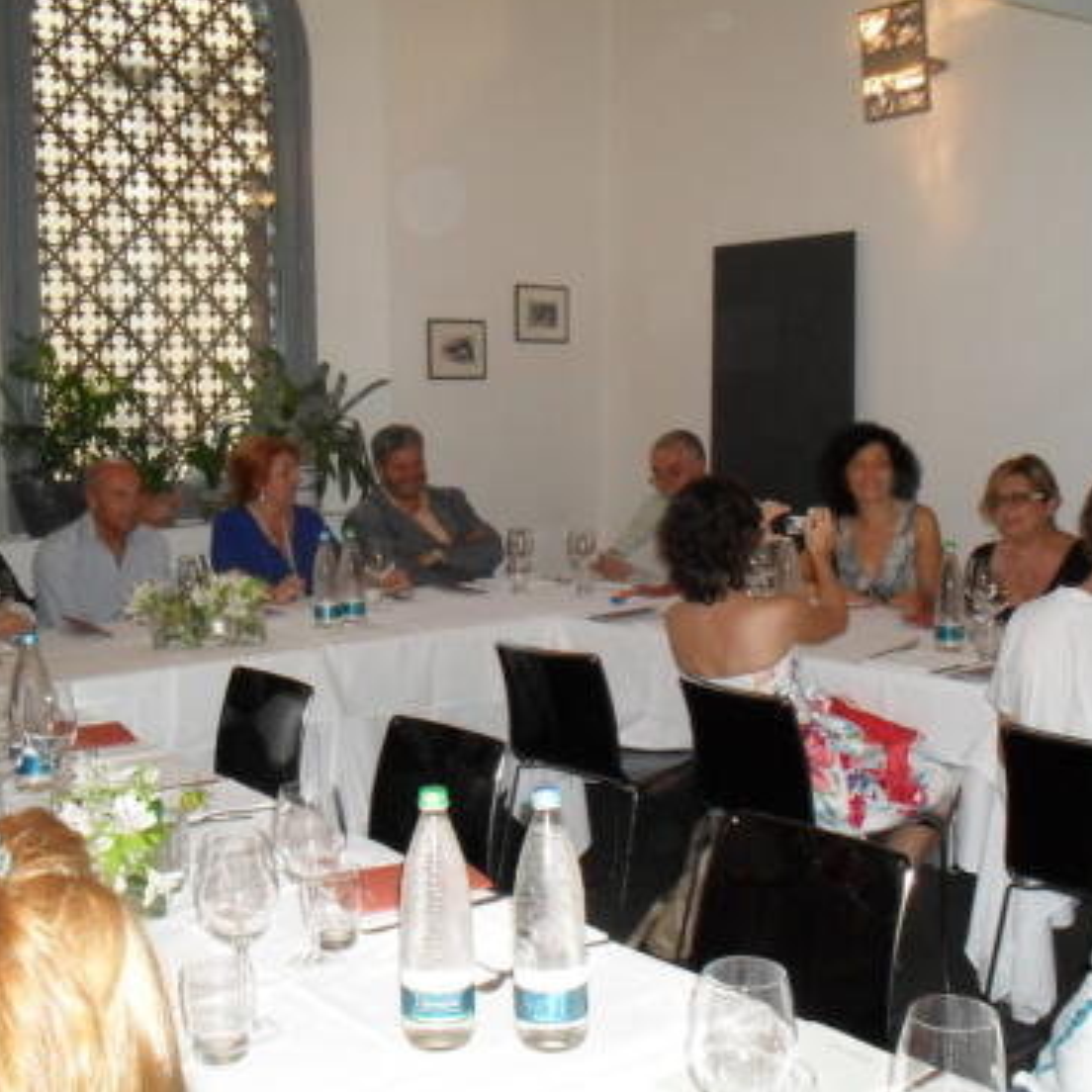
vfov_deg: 40.0
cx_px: 543
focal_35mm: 42
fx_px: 1499
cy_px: 542
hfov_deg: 40.0
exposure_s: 1/45
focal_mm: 6.3
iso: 320
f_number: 3.2
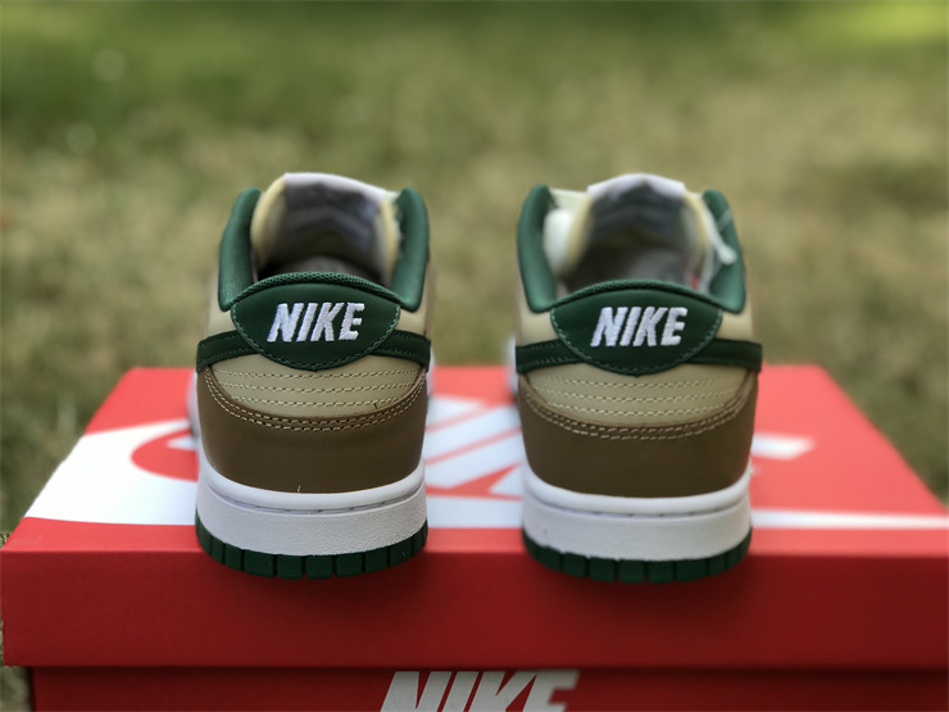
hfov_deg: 33.8
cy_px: 356
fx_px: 1563
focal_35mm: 57
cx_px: 474
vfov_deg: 25.7
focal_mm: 6.6
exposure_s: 1/185
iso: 20
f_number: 2.8
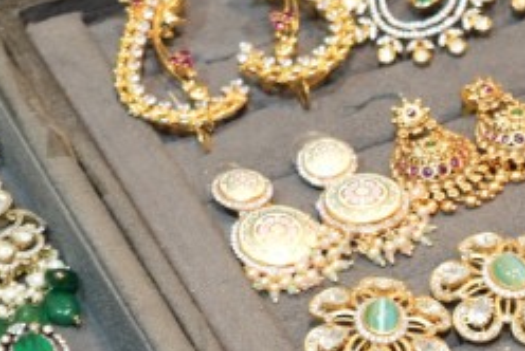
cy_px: 470
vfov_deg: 5.9
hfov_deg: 8.6
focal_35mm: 231
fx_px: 3373
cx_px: 875
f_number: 5
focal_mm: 41
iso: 640
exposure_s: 1/125
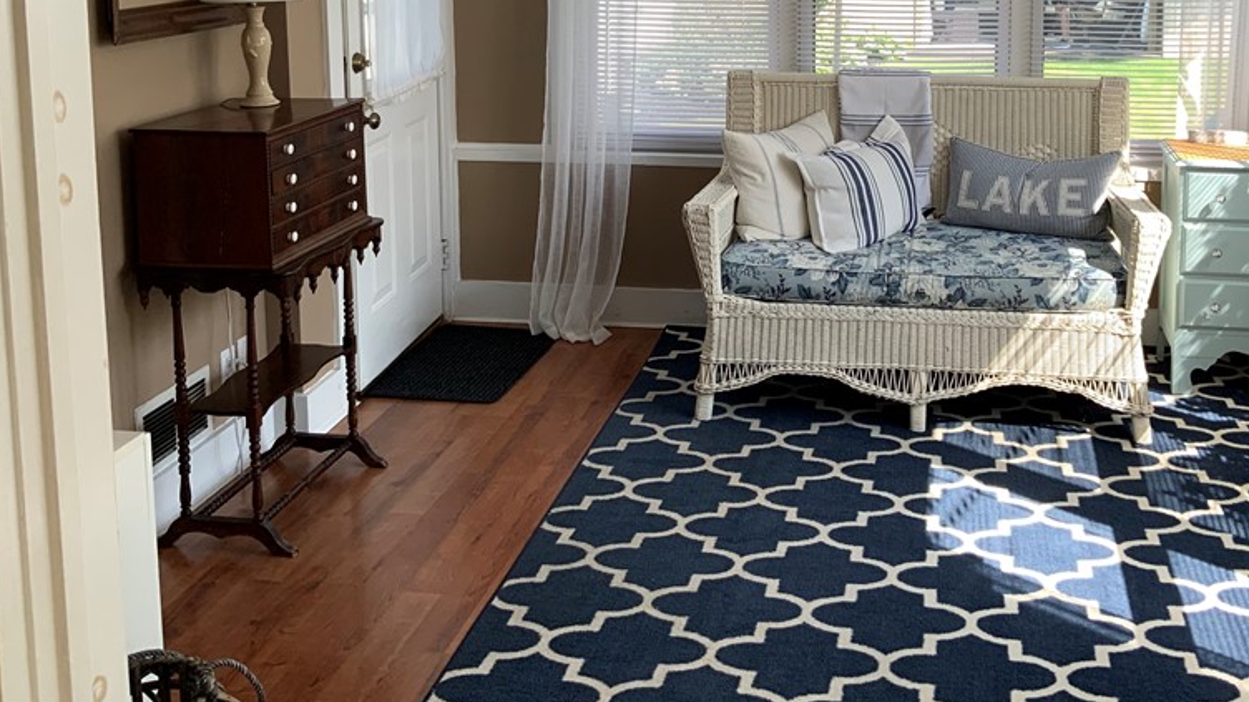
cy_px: 70
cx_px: 777
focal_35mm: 43
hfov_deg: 47.0
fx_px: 1424
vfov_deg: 26.8
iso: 20
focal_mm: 3
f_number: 1.8
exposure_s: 1/120
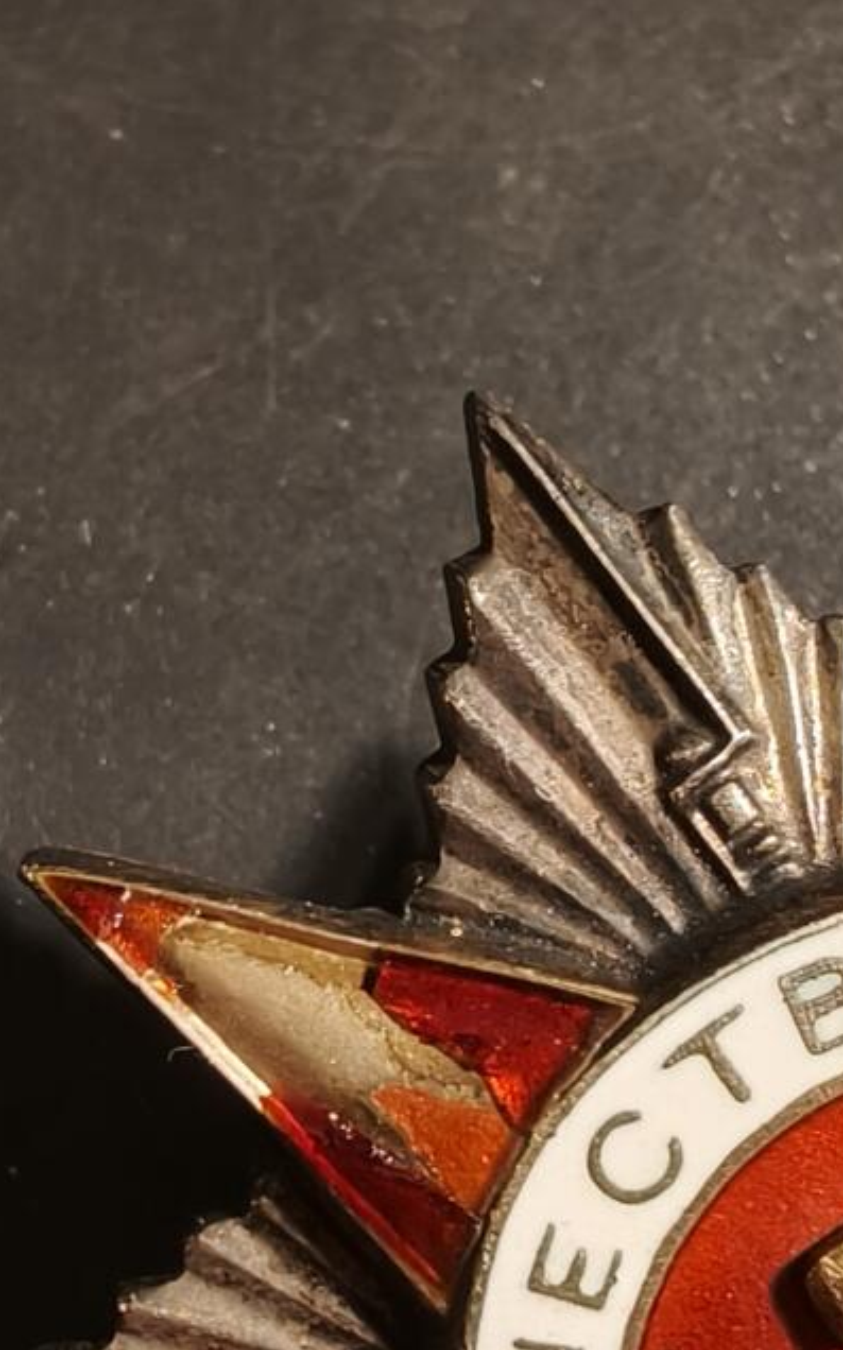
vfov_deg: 25.5
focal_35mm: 69
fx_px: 2539
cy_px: 1768
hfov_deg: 18.2
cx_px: 911
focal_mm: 2.32
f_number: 2
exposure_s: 1/100
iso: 200
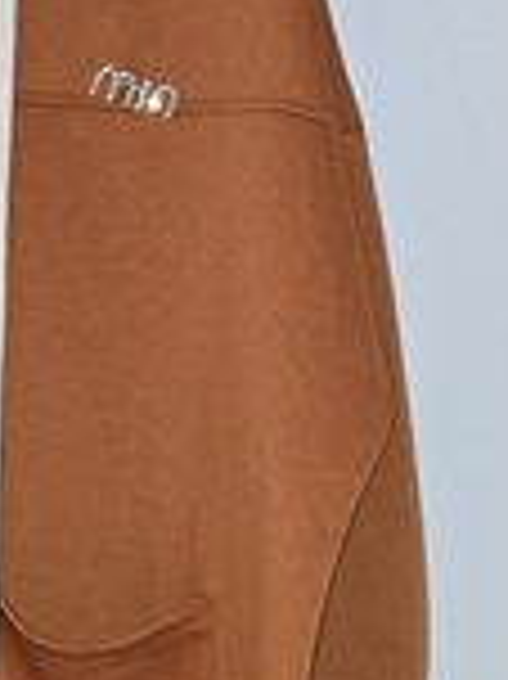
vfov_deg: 25.4
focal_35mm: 76
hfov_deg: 17.9
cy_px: 500
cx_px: -173
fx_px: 1489
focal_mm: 5.4
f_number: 1.8
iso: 80
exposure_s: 1/50
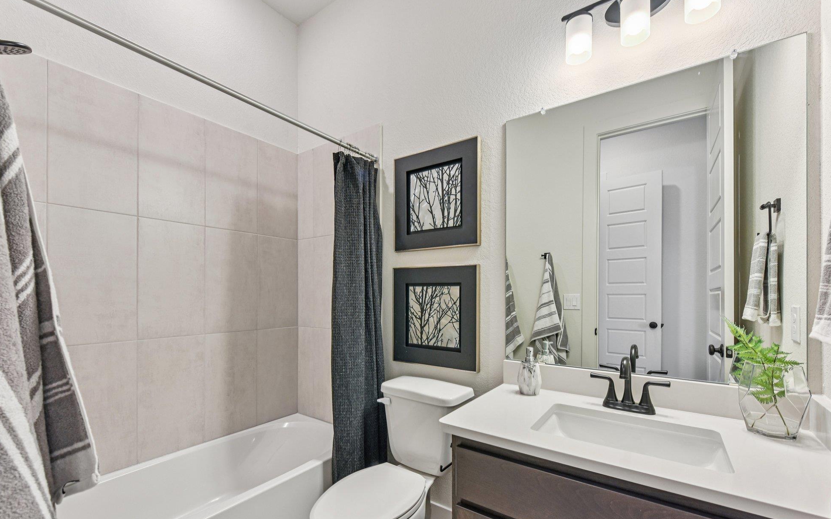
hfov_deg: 101.5
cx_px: 418
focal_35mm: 15
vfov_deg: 74.6
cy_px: 281
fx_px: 340
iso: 360
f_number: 8
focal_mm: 14
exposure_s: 1/15
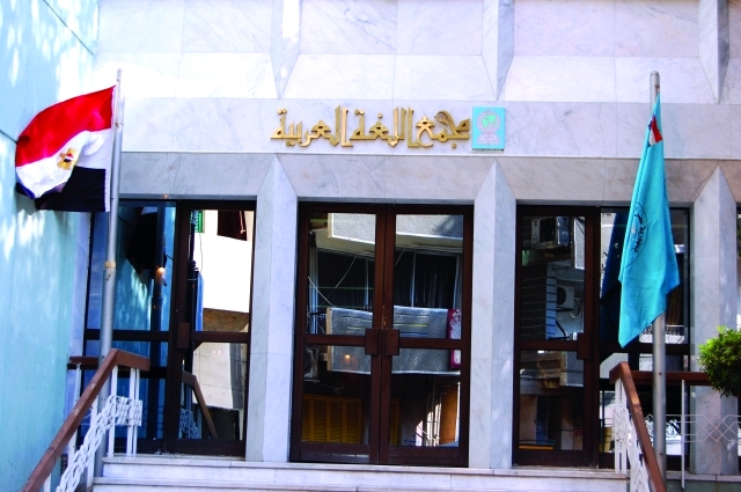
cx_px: 370
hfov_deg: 31.9
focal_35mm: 63
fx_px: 1295
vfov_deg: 21.5
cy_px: 246
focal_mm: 42
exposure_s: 1/125
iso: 250
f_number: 5.6
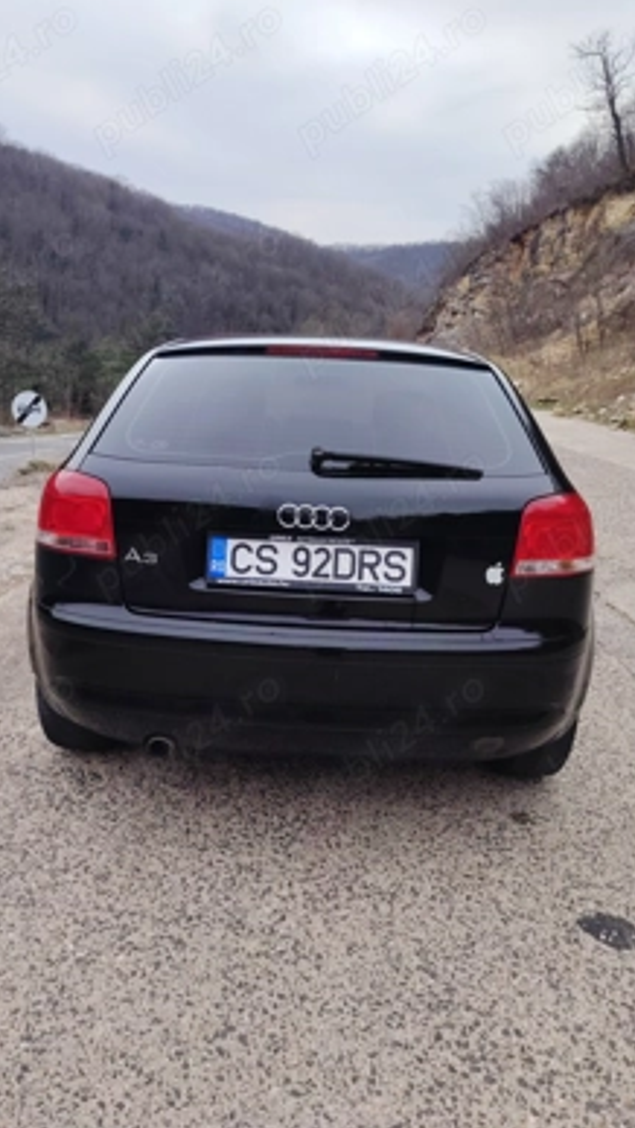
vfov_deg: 69.8
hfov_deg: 42.9
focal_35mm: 27
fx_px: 807
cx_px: 288
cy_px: 571
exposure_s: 1/597
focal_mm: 5.25
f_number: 1.75
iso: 100
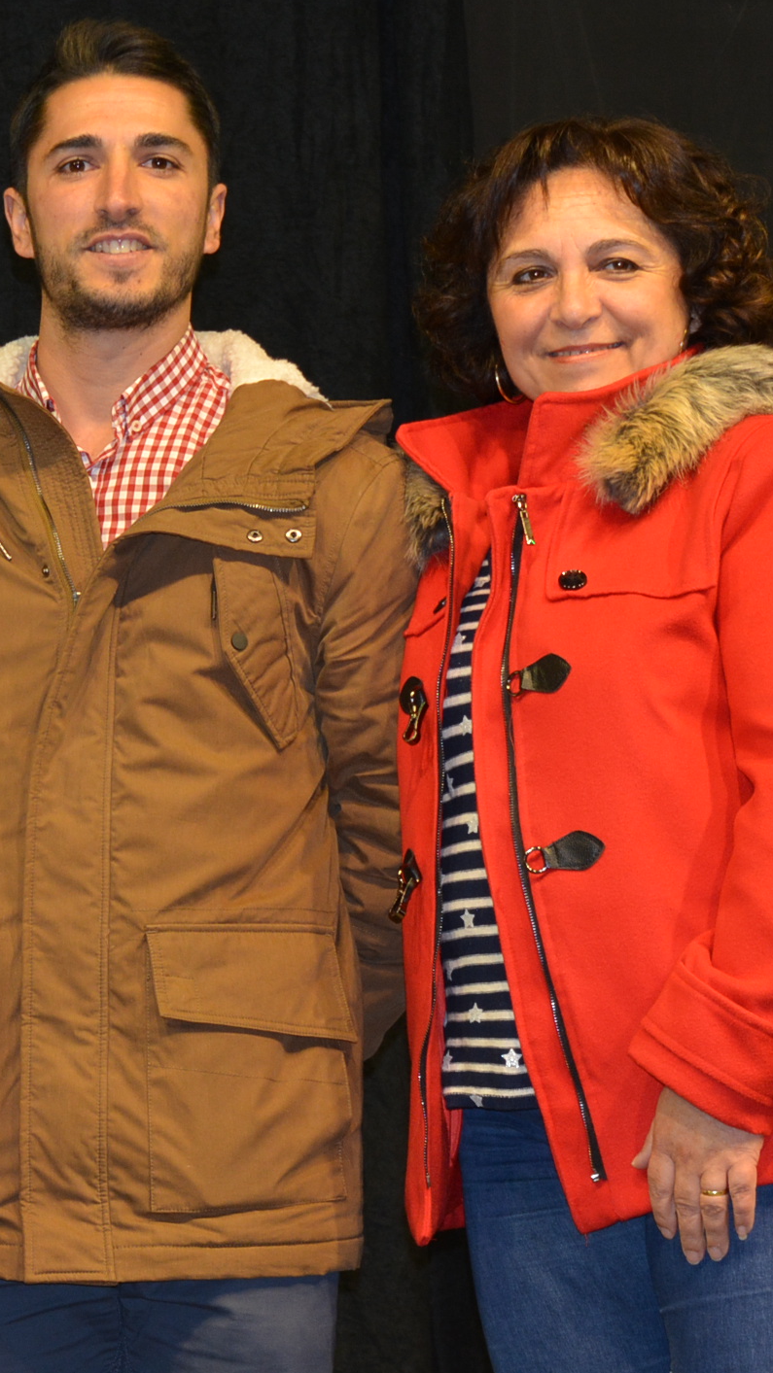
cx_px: -140
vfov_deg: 11.8
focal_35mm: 183
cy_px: 540
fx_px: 6671
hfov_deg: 6.6
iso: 400
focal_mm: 55
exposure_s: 1/60
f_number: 5.6
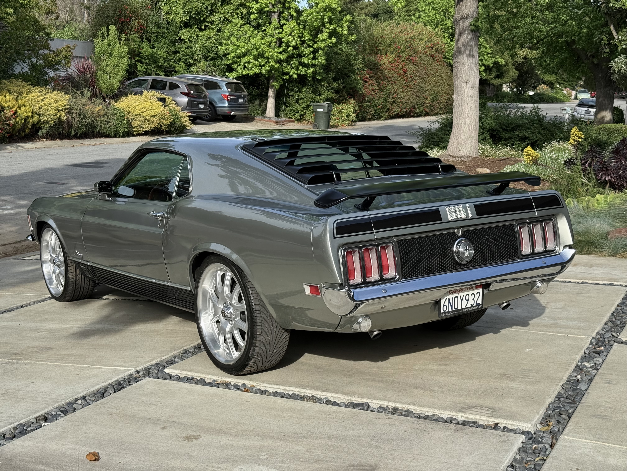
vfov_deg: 30.3
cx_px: 314
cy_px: 236
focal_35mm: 48
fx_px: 869
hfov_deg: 39.7
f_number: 1.78
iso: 100
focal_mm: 6.76
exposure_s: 1/1715
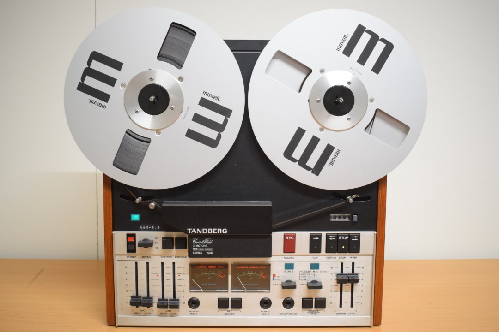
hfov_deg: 51.3
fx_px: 520
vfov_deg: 35.5
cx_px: 250
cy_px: 166
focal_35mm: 38
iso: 2200
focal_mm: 25
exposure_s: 1/125
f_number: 4
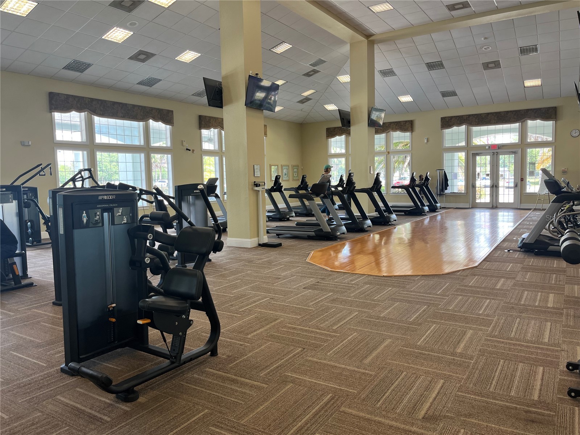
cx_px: 290
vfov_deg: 53.1
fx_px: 436
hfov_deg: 67.3
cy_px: 218
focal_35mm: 26
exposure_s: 1/121
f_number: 1.6
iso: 100
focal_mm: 5.1
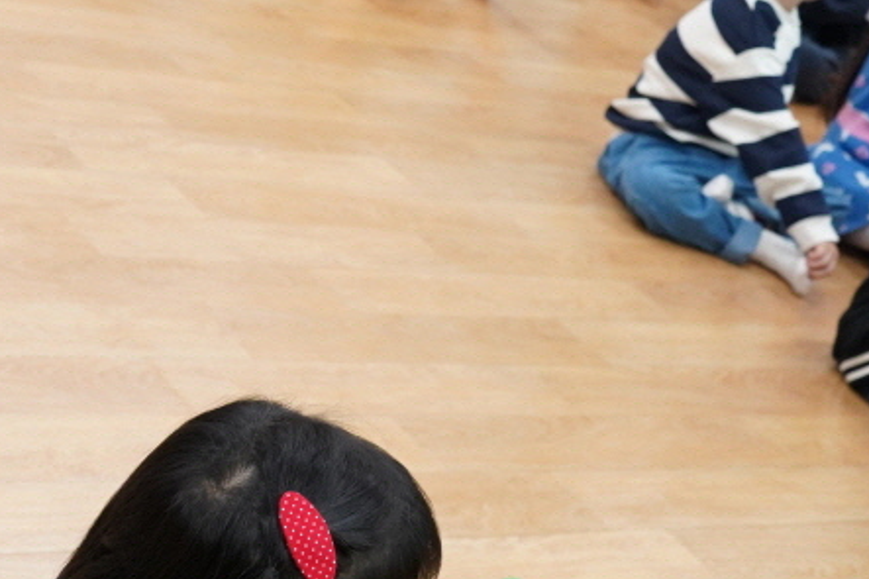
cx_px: -226
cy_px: 233
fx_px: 2268
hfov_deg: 20.1
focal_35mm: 94
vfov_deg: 14.5
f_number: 5.6
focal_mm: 32
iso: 2500
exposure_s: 1/80
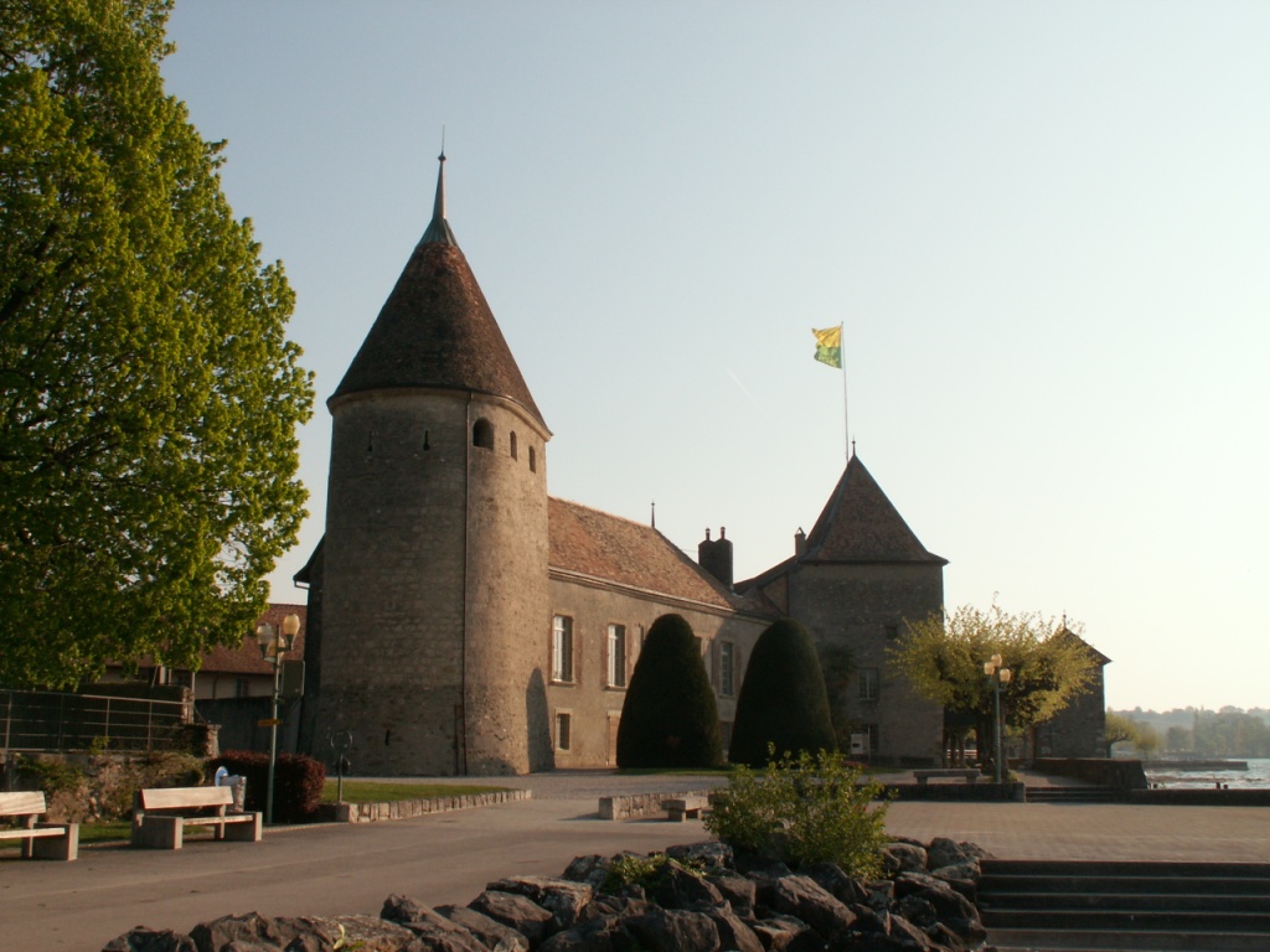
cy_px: 476
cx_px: 635
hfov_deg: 47.9
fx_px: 1431
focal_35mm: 39
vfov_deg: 36.8
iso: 50
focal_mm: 6.41
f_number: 8
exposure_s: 1/160
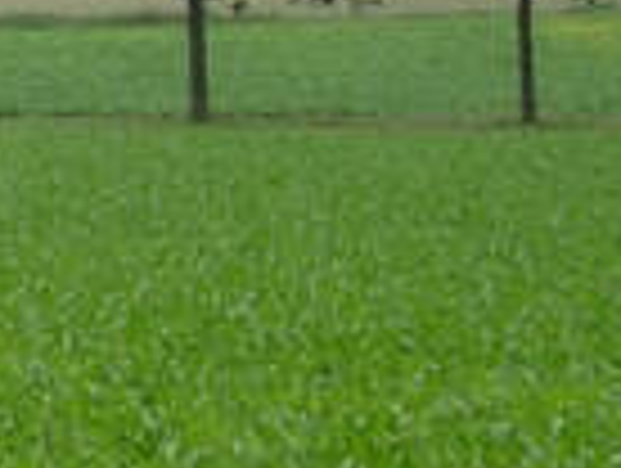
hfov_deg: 4.0
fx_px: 8824
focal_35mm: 491
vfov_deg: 3.0
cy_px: -171
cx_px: -684
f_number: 4.9
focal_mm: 23.4
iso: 64
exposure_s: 1/362
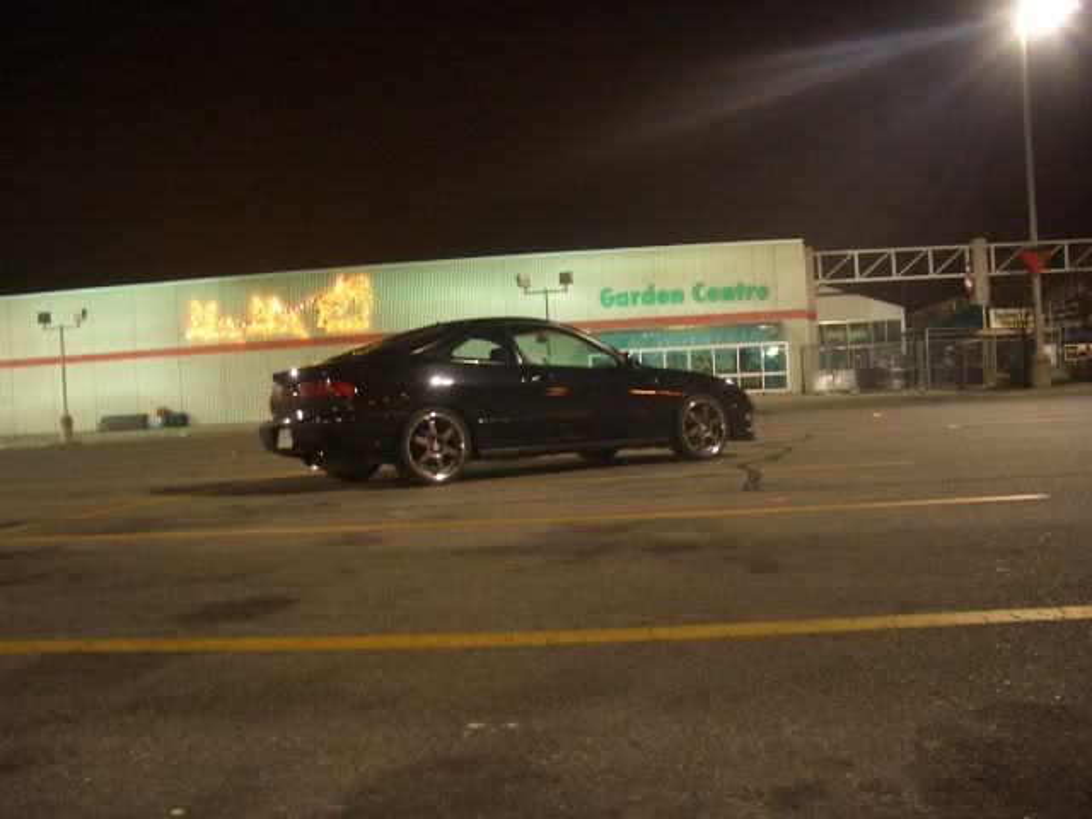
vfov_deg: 40.7
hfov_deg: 52.6
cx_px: 546
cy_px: 410
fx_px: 1104
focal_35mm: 35
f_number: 2.6
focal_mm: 5.8
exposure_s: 1/8
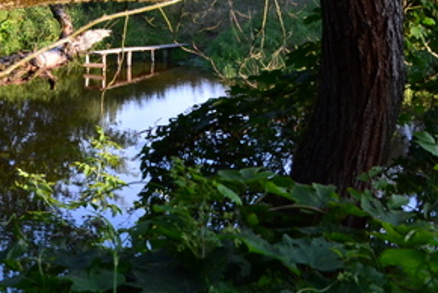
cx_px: -59
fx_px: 1108
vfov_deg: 14.6
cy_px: -50
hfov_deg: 21.1
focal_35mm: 91
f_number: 9
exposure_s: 1/125
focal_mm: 22
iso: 400
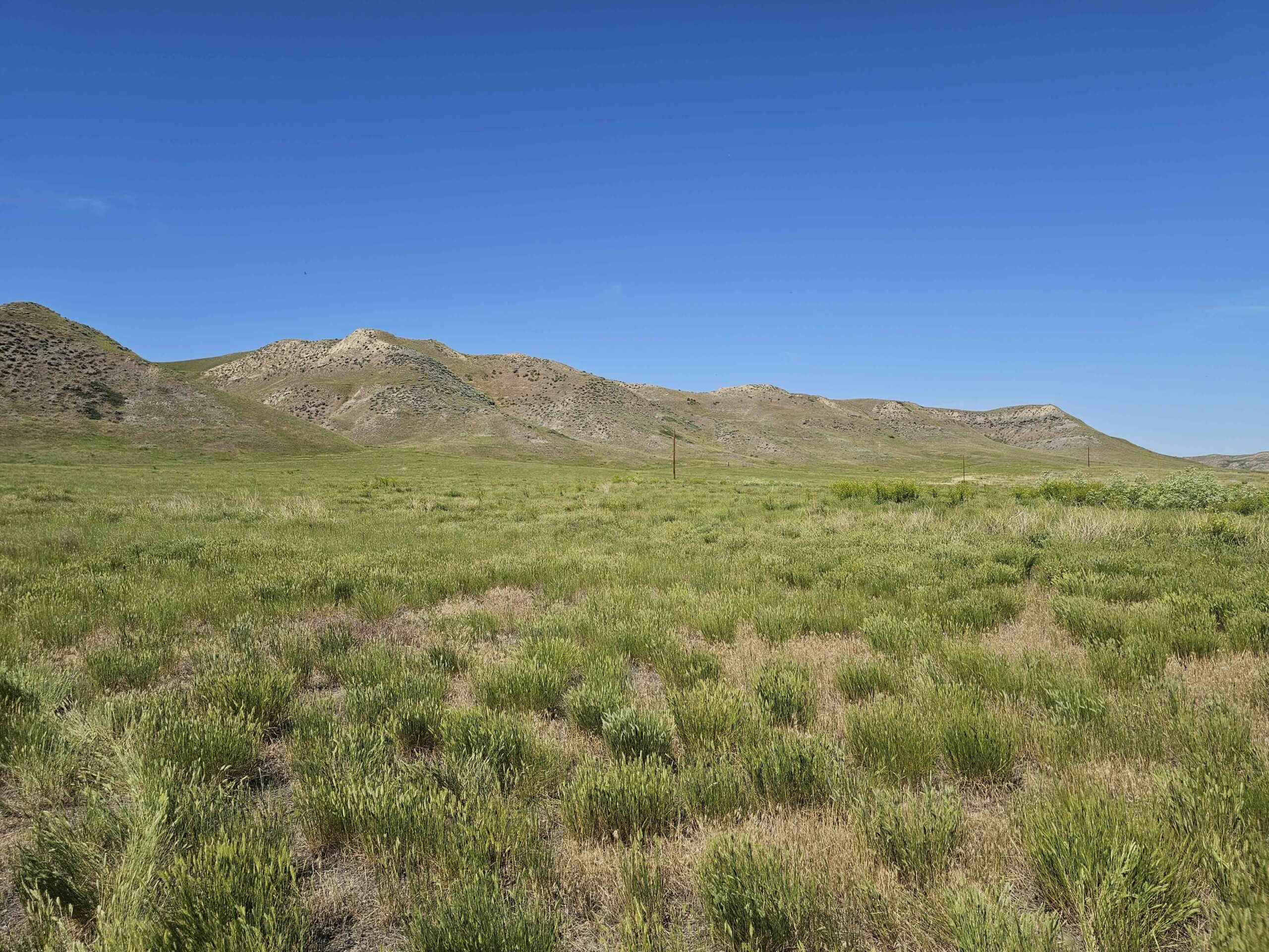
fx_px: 843
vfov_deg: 58.9
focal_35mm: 23
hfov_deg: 73.9
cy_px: 476
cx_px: 634
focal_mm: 6.3
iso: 10
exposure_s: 1/1126
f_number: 1.7
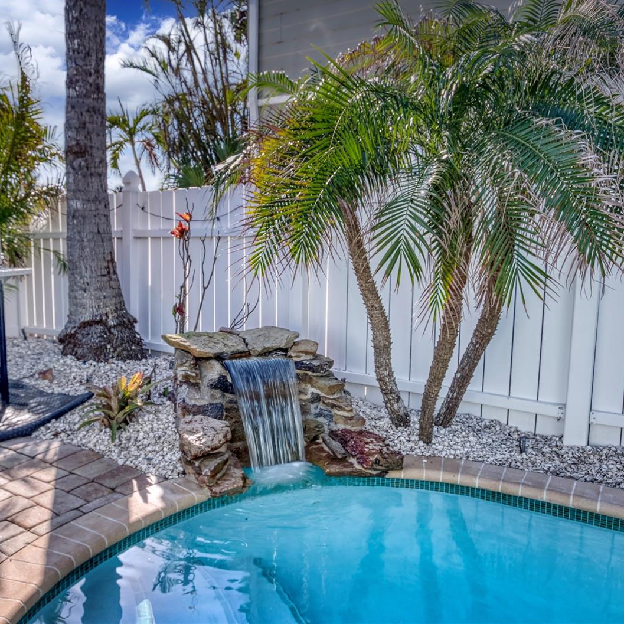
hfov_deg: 59.0
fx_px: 551
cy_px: 310
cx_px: 282
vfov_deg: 59.1
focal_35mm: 27
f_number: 8
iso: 100
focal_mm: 14
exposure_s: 1/60
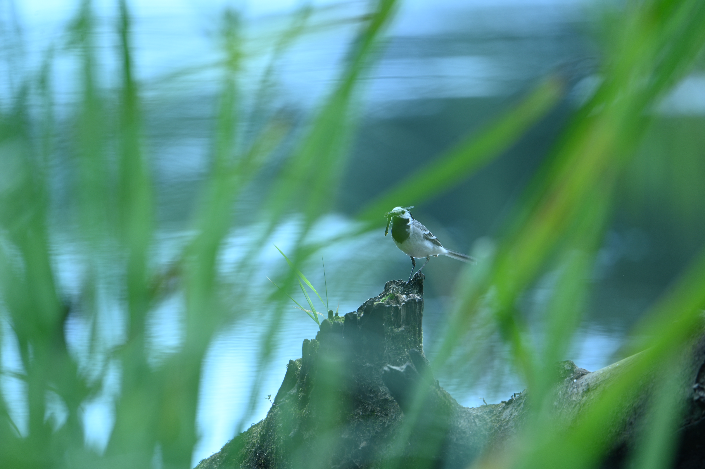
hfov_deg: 4.1
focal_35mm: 500
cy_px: 234
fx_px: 9785
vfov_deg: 2.7
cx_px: 352
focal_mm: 500
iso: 180
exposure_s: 1/100
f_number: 6.7
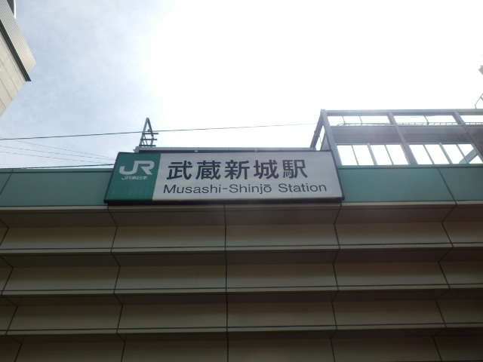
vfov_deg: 56.8
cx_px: 242
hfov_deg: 71.6
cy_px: 181
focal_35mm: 24
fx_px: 335
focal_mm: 4.2
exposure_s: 1/160
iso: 80
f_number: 7.9
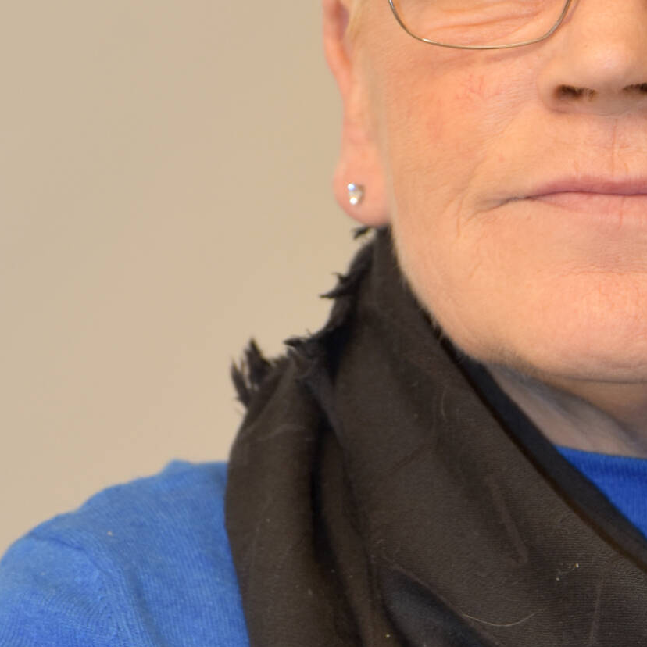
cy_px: 425
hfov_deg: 6.3
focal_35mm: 276
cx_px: 572
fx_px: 5836
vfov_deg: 6.3
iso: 400
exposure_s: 1/60
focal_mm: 70
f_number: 4
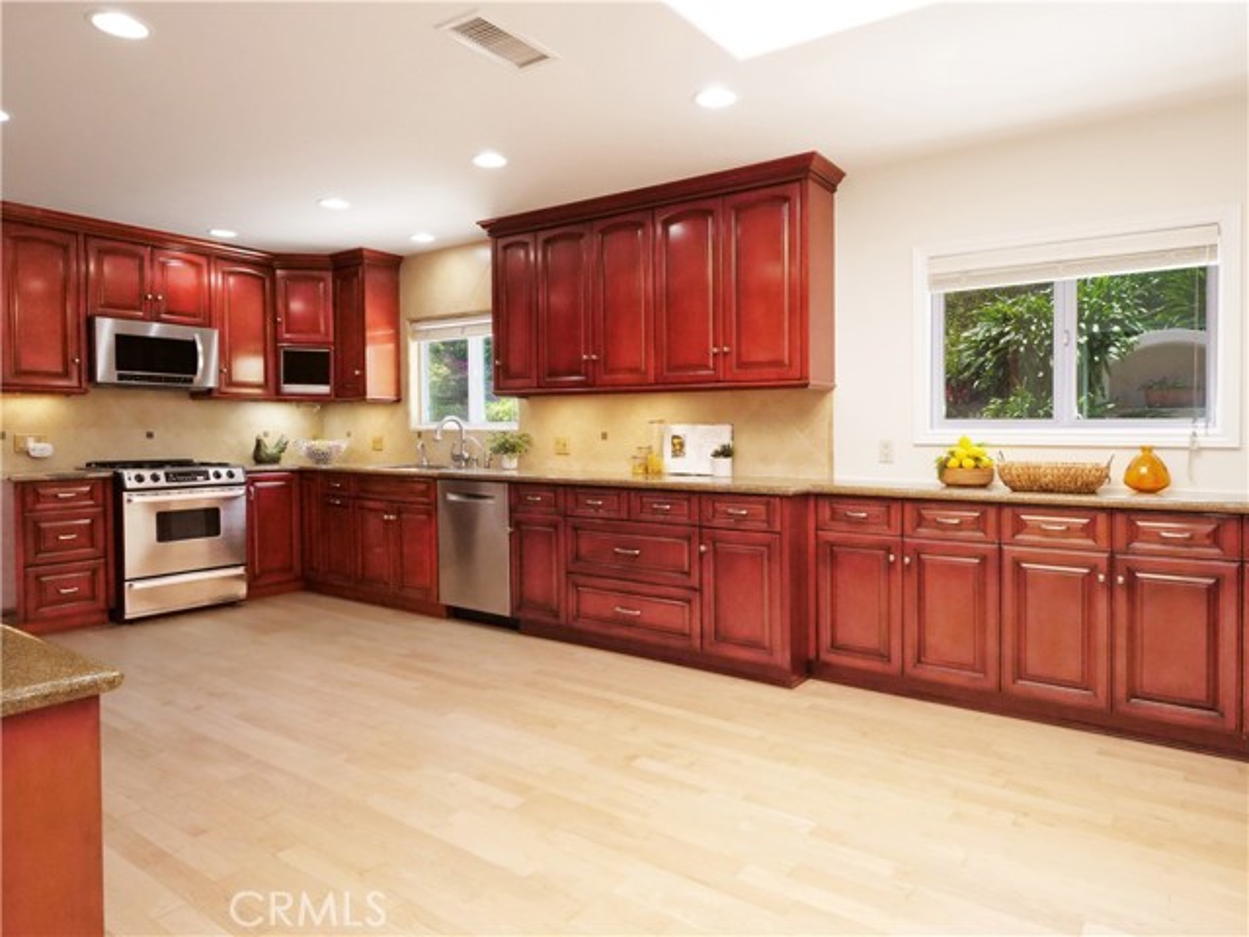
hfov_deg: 76.4
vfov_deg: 61.1
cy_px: 468
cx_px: 624
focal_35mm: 22
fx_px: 794
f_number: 8
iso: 2000
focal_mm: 11
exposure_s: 1/100
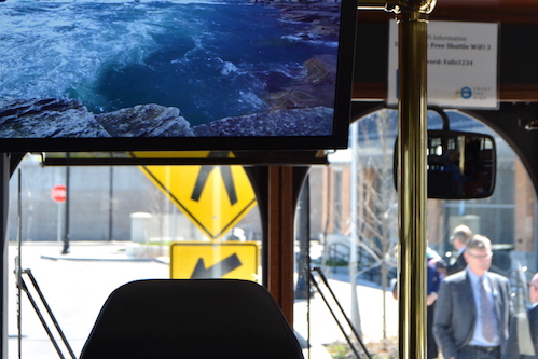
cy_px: 135
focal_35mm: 91
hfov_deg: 22.4
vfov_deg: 15.0
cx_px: 272
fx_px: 1358
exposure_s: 1/200
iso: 200
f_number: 7.1
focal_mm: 35
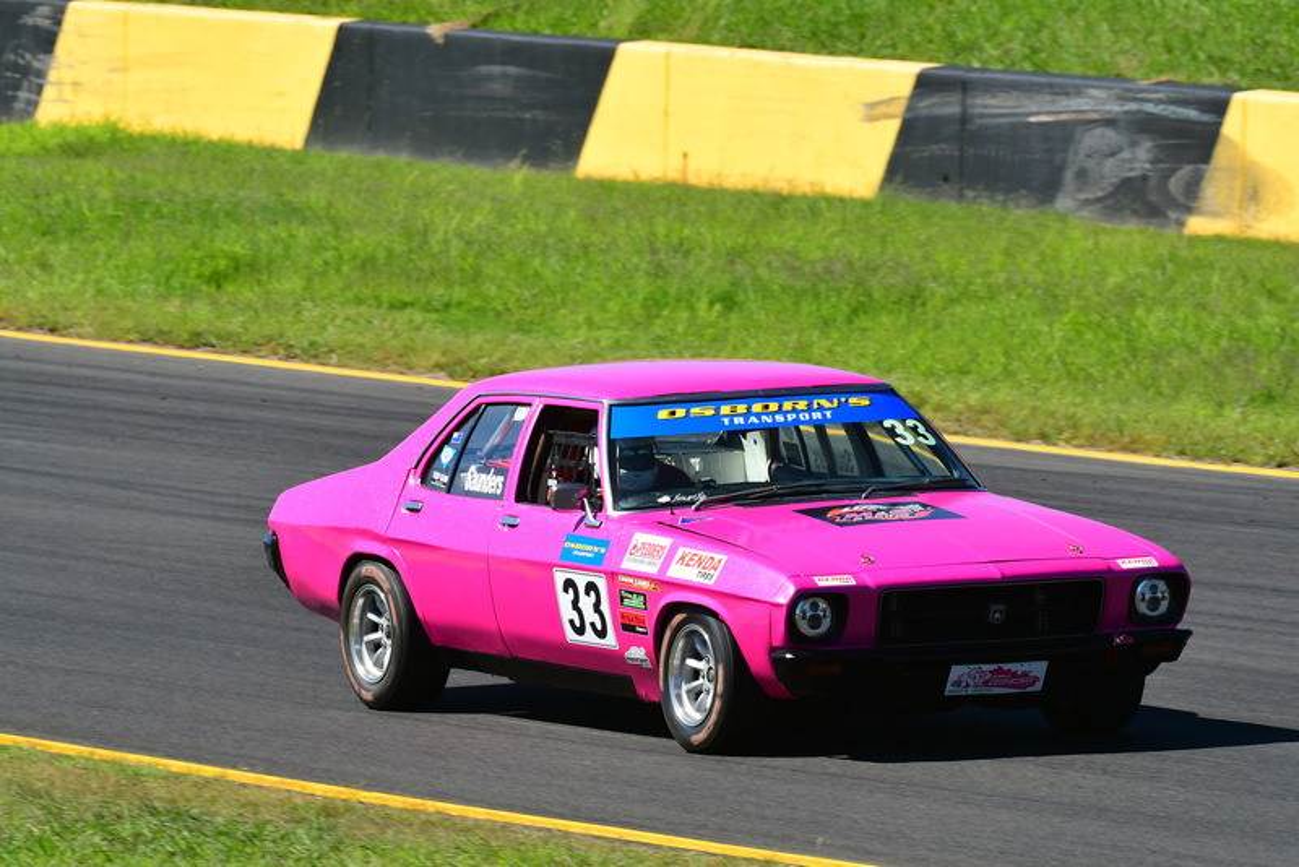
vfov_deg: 2.4
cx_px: 650
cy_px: 434
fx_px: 20574
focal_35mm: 570
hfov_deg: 3.6
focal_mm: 380
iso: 500
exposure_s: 1/640
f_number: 11
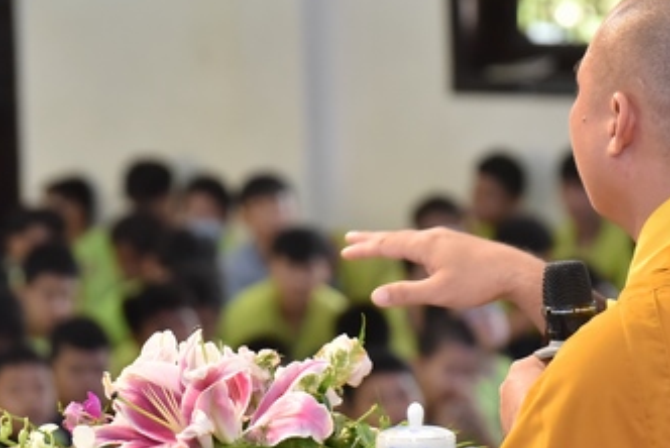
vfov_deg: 5.2
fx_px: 4918
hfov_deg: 7.8
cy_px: 222
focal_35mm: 264
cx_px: 450
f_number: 5.6
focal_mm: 135
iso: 3200
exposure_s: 1/160
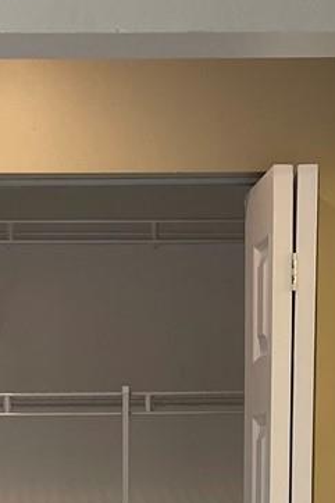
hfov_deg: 11.9
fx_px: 1607
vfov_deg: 16.6
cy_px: 700
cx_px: 88
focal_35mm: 115
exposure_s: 1/120
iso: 100
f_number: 1.6
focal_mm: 5.1
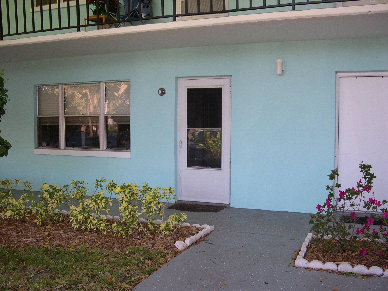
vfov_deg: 37.7
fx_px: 426
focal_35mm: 38
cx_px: 194
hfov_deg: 49.0
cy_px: 146
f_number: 2.8
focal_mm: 8
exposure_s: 1/178
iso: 100
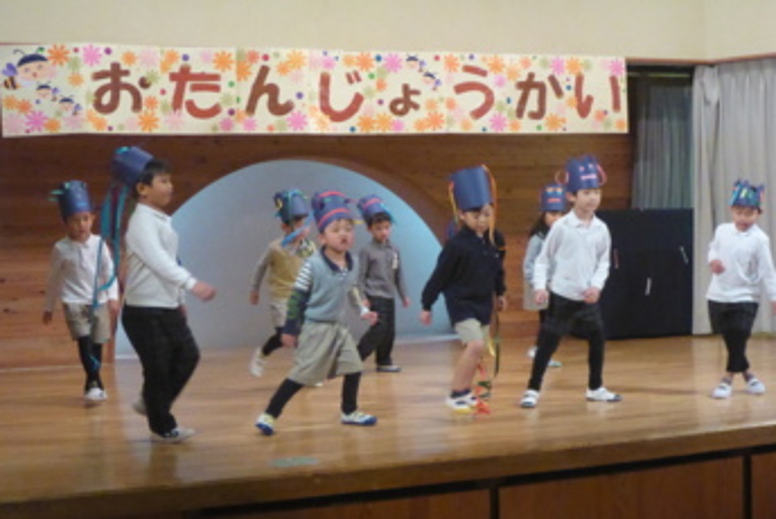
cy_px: 248
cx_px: 388
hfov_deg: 35.6
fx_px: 1208
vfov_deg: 24.2
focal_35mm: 56
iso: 1600
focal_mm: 9.1
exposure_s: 1/80
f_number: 4.7
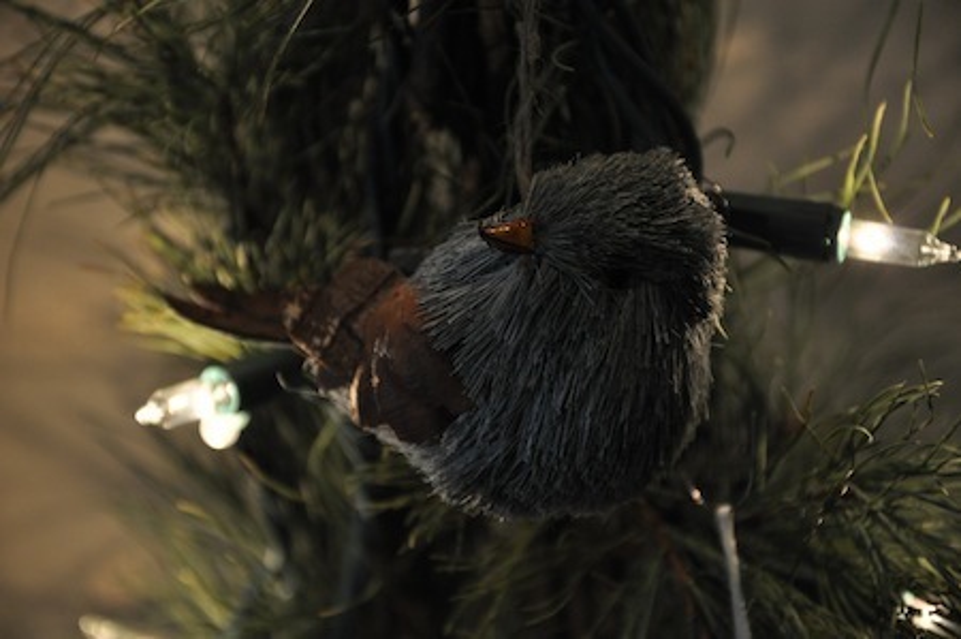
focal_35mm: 138
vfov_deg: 9.9
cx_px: 480
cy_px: 320
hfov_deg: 14.9
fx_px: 3680
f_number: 5.6
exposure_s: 1/30
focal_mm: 92
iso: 900
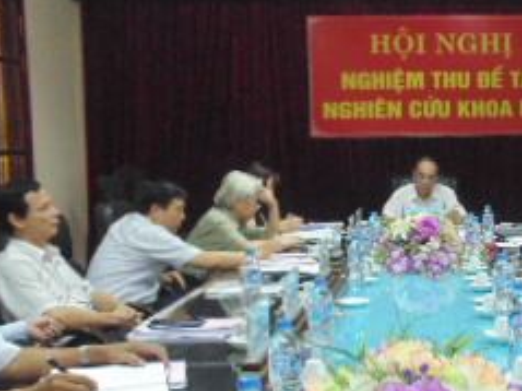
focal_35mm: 59
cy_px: 260
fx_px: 889
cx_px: 474
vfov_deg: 24.7
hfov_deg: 31.1
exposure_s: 1/20
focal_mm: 4
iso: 500
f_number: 3.1
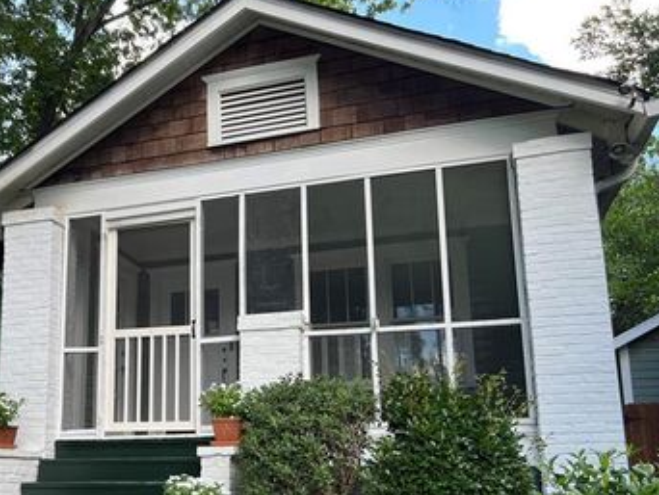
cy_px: 334
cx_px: 187
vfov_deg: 37.3
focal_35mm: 38
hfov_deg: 47.6
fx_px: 724
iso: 40
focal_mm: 5.7
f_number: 1.5
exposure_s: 1/219
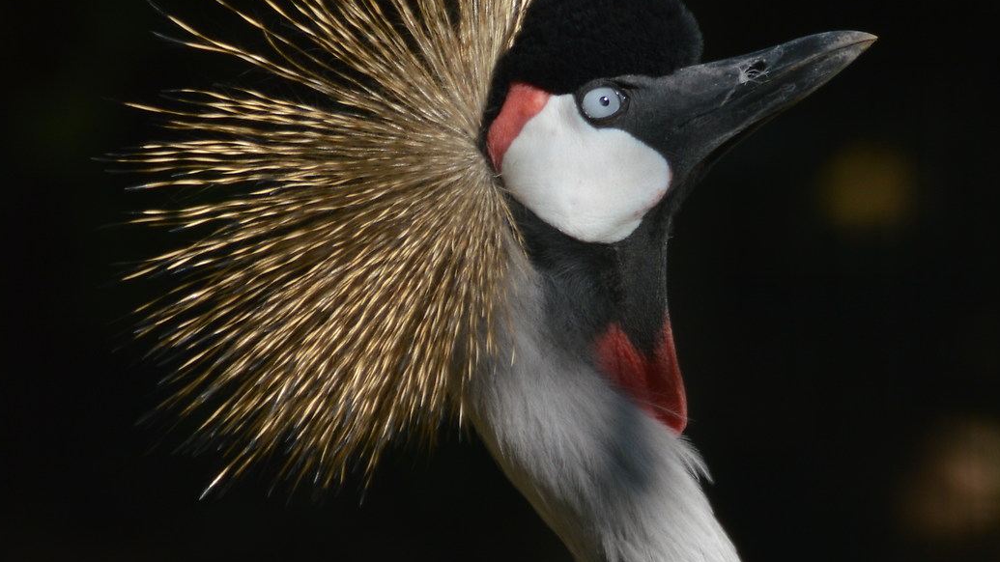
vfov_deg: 1.1
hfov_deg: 2.0
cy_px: 253
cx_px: 734
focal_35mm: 1092
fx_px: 28953
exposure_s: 1/500
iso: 100
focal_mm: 300
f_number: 5.6
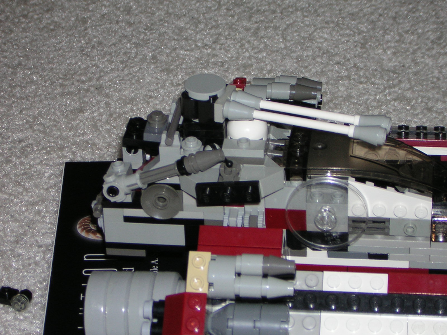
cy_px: 168
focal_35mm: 108
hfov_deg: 18.2
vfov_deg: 13.7
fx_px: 1395
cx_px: 224
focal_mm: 14.1
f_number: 4.7
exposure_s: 1/60.1
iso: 50
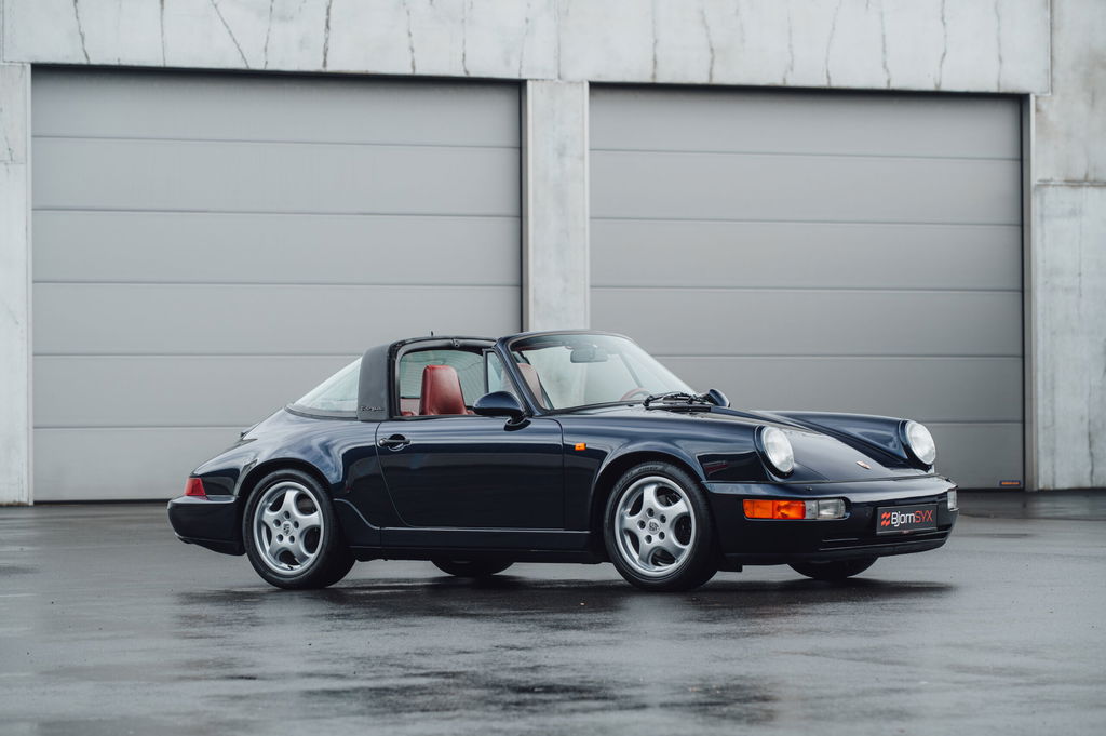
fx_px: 3837
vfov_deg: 10.9
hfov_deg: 16.4
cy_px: 368
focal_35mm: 125
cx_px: 553
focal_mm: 125
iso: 400
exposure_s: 1/80
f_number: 5.6
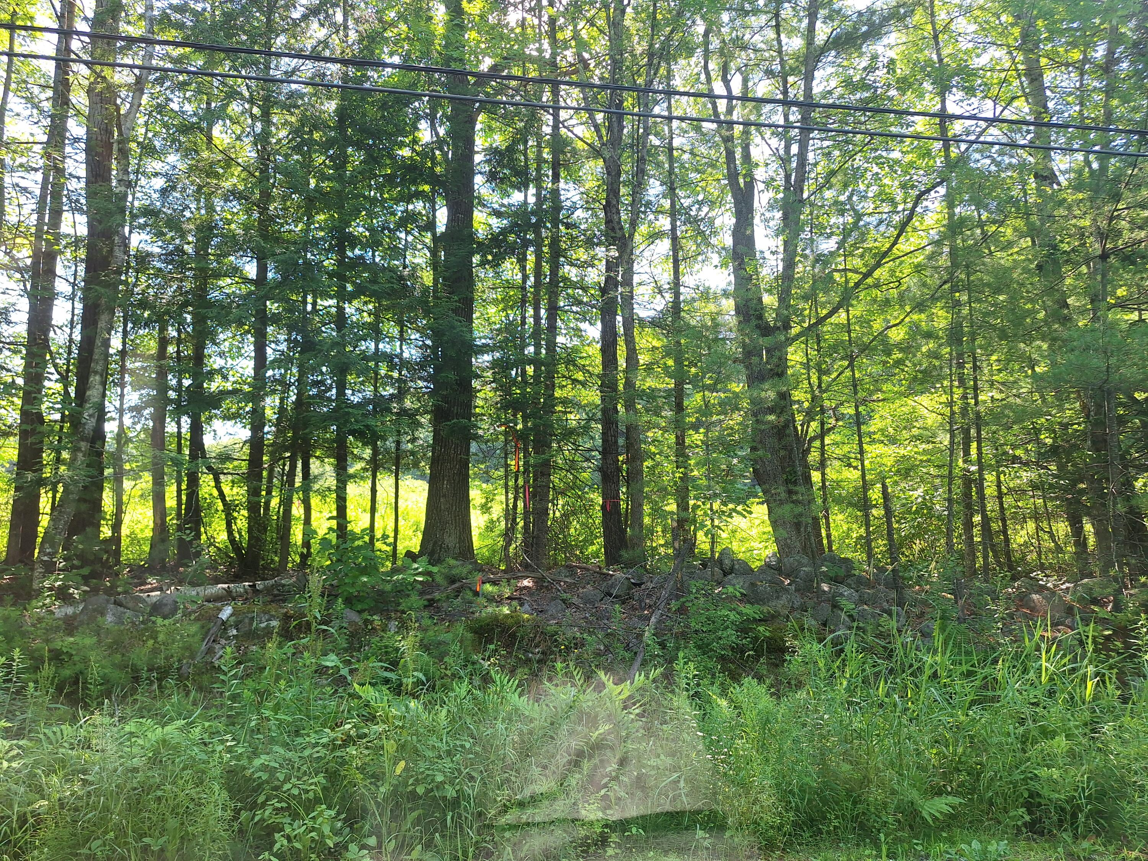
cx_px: 574
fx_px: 763
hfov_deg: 73.9
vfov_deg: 58.9
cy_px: 430
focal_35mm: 23
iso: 40
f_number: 1.8
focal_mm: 5.54
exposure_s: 1/258
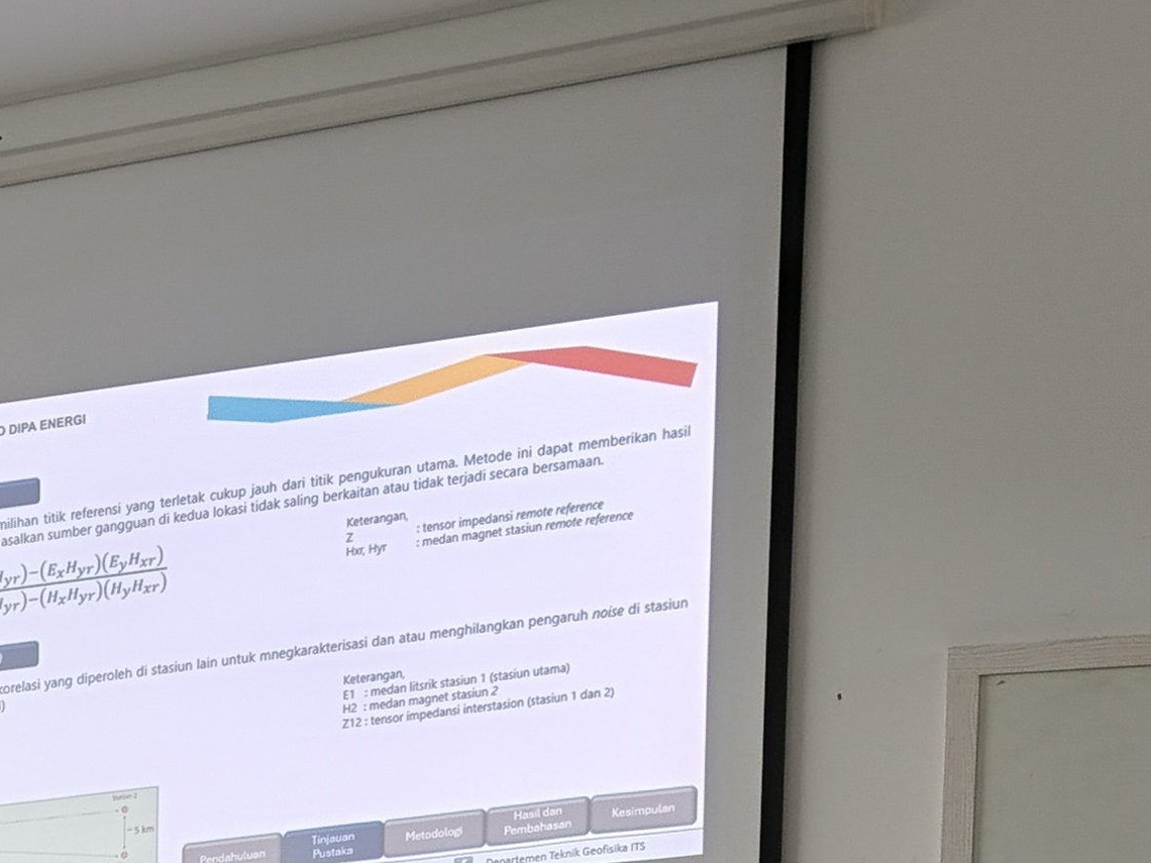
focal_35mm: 82
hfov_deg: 21.5
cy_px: 1276
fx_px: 2727
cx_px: -358
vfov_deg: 16.5
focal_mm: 5.56
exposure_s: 1/100
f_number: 1.8
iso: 199
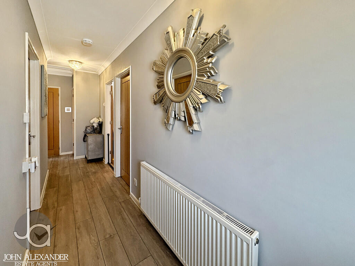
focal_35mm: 14
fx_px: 144
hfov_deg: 102.1
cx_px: 178
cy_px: 133
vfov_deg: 85.7
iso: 320
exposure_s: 1/60
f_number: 2.2
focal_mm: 2.22
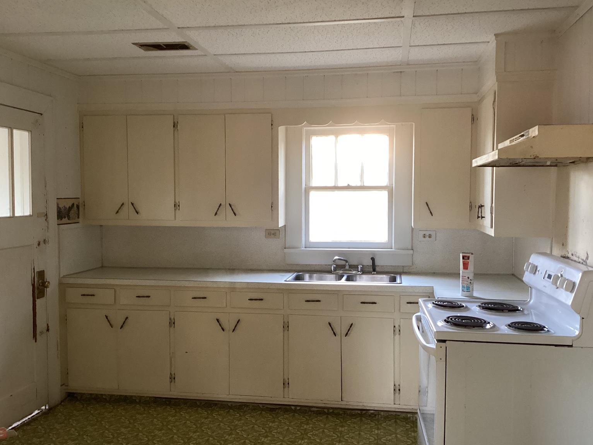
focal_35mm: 33
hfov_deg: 55.3
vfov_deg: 42.9
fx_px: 565
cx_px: 303
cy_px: 217
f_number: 2.4
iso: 320
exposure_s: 1/40
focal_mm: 3.3
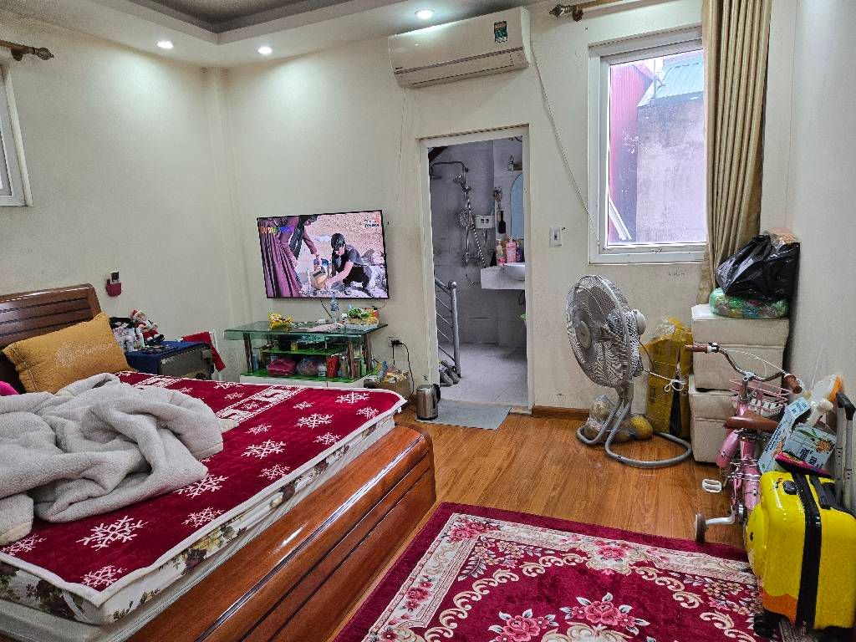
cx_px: 428
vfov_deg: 58.9
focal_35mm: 23
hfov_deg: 73.9
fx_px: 569
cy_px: 321
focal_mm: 5.4
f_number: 1.8
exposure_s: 1/182
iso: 200
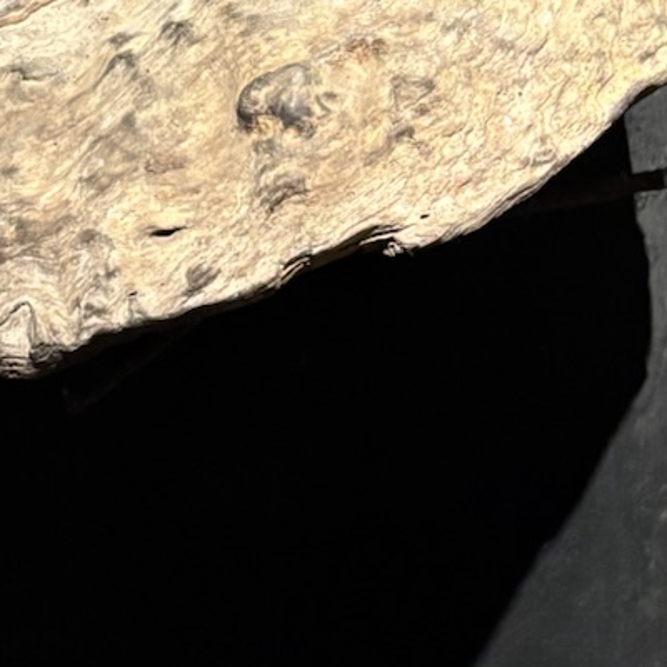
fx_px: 2507
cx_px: 150
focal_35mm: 115
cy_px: -902
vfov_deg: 12.3
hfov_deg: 15.1
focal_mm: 5.96
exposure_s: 1/33
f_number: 1.6
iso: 400
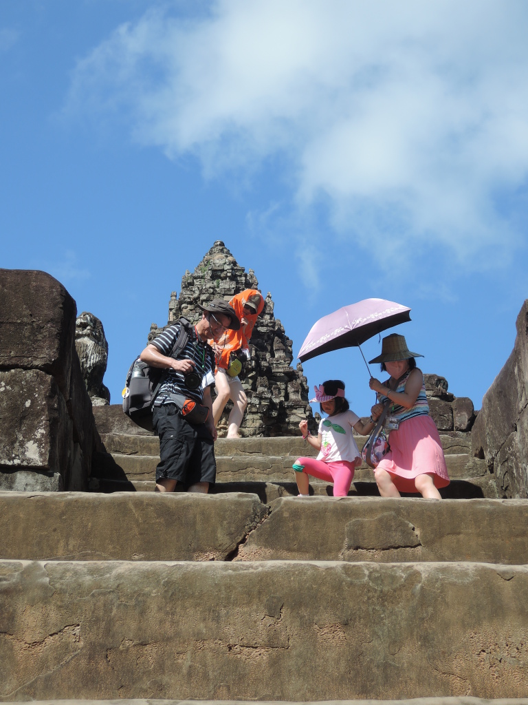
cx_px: 264
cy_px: 352
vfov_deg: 32.2
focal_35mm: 60
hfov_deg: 24.4
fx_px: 1220
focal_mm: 12.8
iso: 80
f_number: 4.7
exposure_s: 1/400
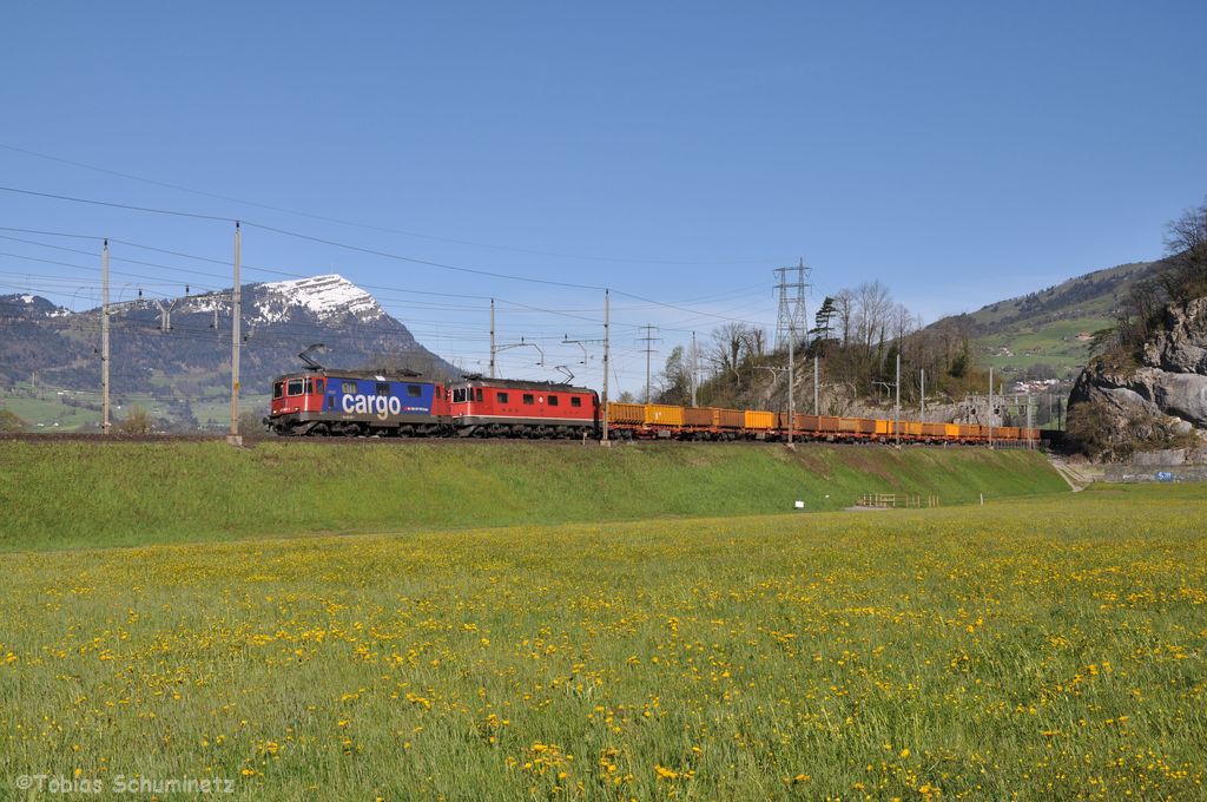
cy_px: 401
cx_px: 604
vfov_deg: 29.8
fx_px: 1507
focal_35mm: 45
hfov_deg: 43.7
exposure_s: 1/640
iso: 200
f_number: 9
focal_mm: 30
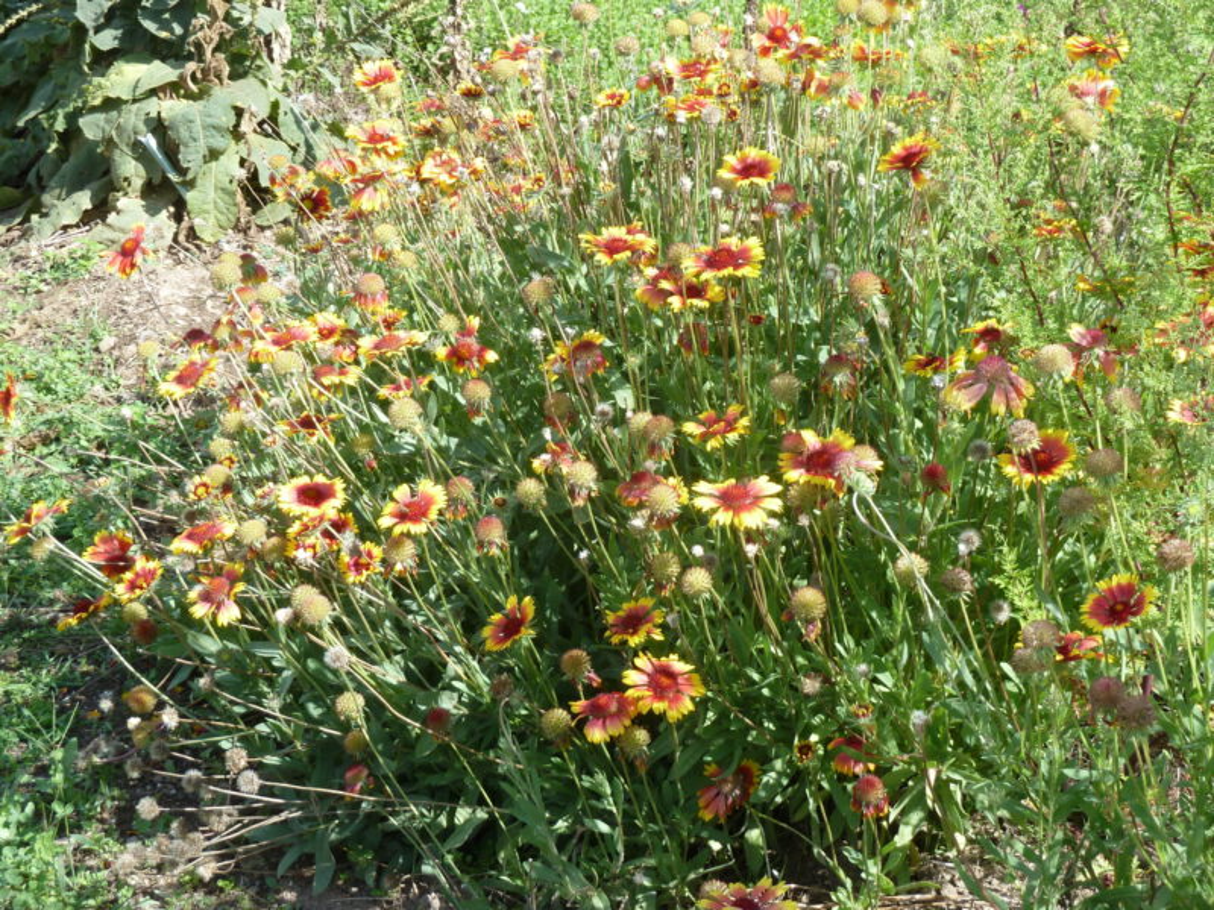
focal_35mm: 67
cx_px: 607
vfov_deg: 21.9
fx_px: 2350
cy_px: 455
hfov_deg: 29.0
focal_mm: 11
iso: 80
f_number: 4.1
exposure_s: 1/160
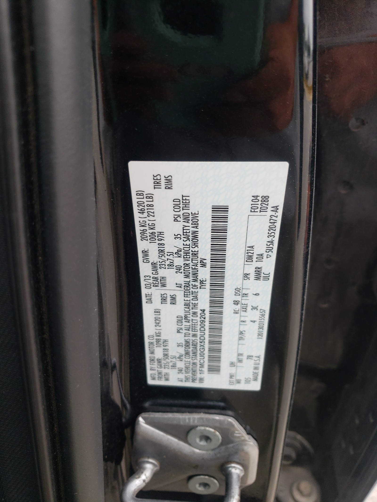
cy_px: 251
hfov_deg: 53.1
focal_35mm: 26
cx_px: 188
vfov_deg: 67.3
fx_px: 378
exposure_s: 1/189
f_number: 1.5
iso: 50
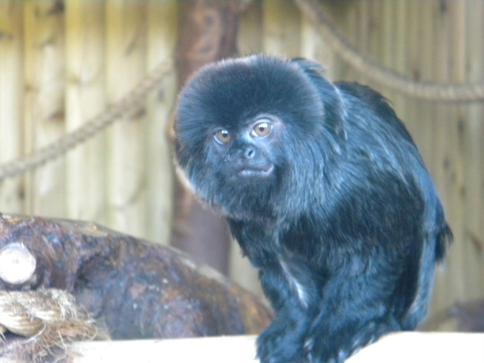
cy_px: 182
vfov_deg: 14.1
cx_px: 242
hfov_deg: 18.7
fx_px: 1468
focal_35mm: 105
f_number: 4.7
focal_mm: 19
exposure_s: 1/23.7
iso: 800
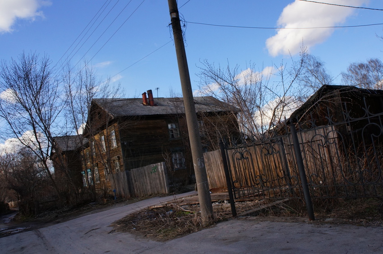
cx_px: 192
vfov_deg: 43.4
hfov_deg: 62.0
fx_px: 319
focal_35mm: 30
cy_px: 127
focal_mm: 20
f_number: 8
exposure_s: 1/640
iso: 400
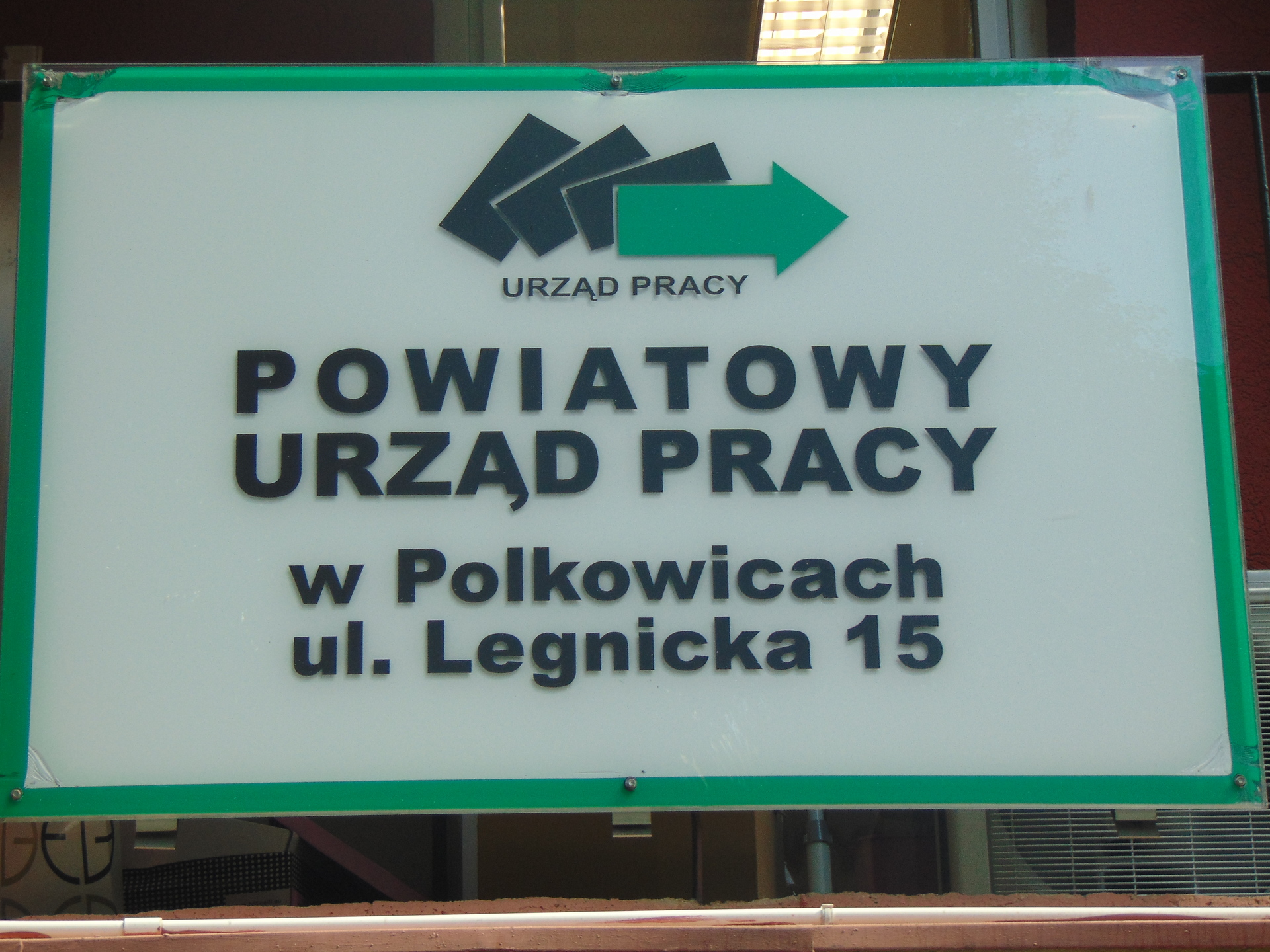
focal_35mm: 108
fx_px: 3962
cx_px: 635
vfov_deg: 13.7
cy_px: 476
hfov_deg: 18.2
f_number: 3.9
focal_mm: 19.4
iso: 80
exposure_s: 1/125
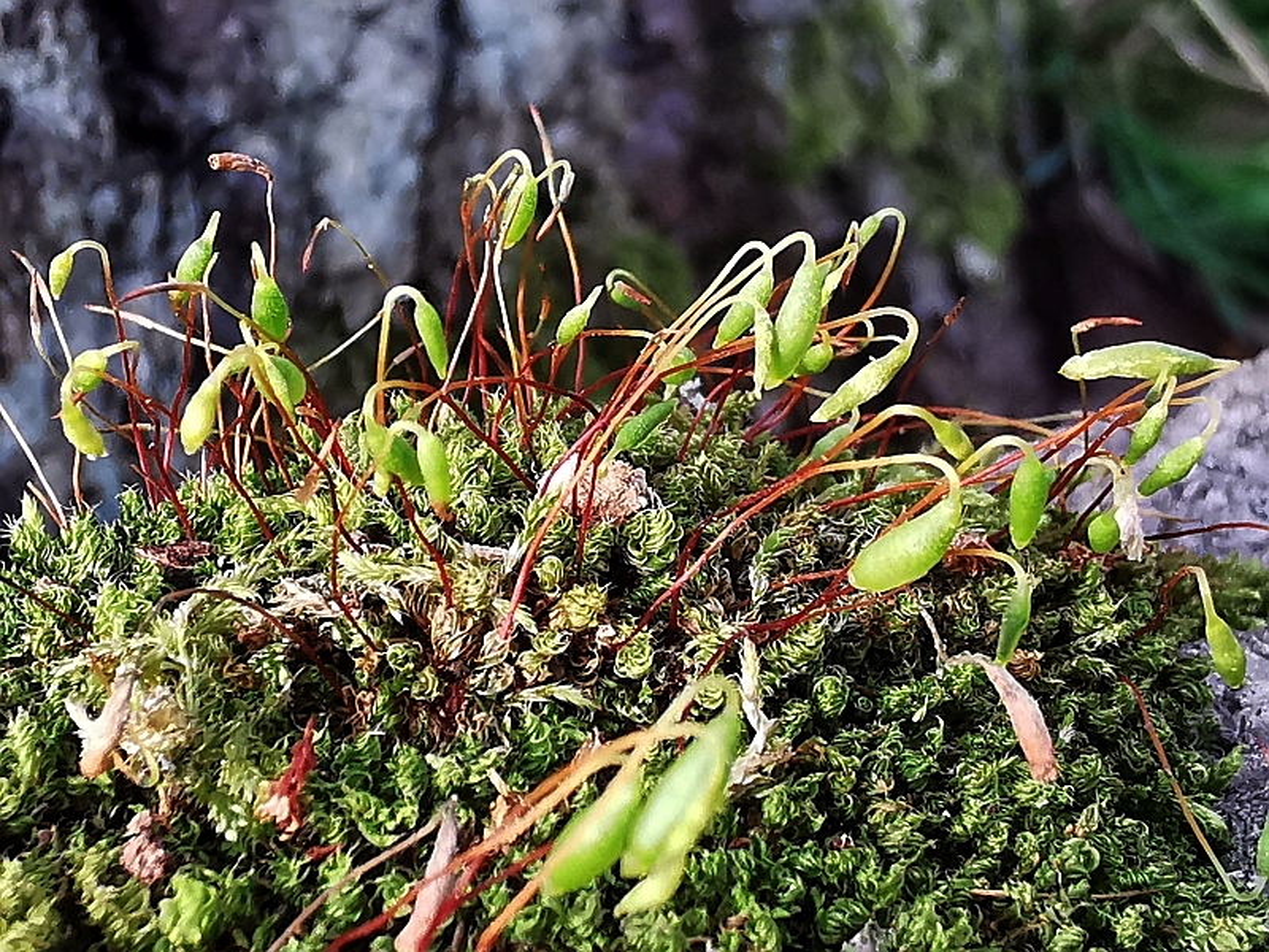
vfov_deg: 27.5
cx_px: 634
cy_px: 476
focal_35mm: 53
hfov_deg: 36.2
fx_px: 1943
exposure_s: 1/60
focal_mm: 2.35
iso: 100
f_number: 2.2
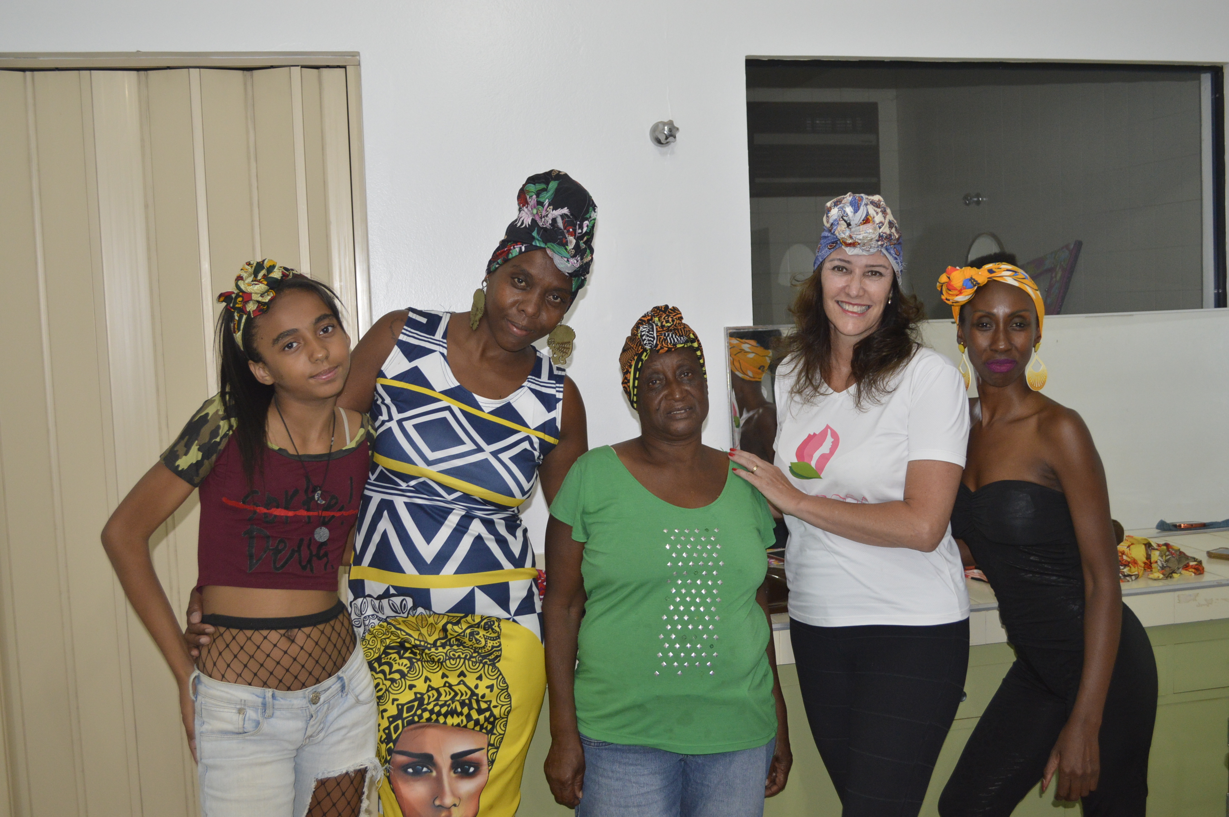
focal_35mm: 36
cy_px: 408
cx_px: 614
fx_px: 1228
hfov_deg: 53.2
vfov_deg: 36.8
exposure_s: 1/60
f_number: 4
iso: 800
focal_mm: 24
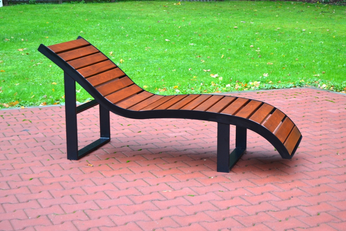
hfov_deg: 29.9
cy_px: 116
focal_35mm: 68
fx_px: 649
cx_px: 173
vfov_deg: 20.2
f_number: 5.3
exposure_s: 1/60
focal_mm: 45
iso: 500
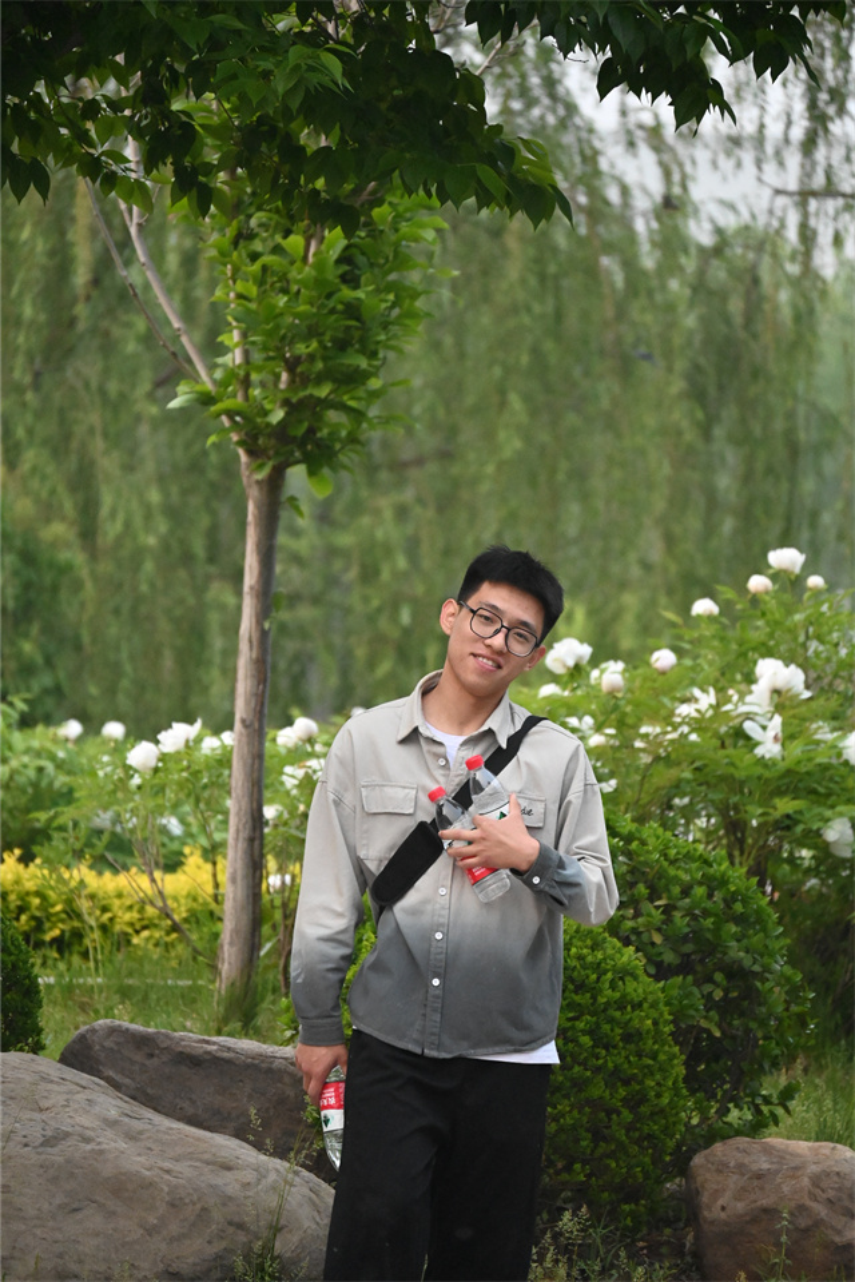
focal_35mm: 255
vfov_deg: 8.1
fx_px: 9084
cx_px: 428
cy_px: 641
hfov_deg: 5.4
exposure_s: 1/320
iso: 5600
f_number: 5.6
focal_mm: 170
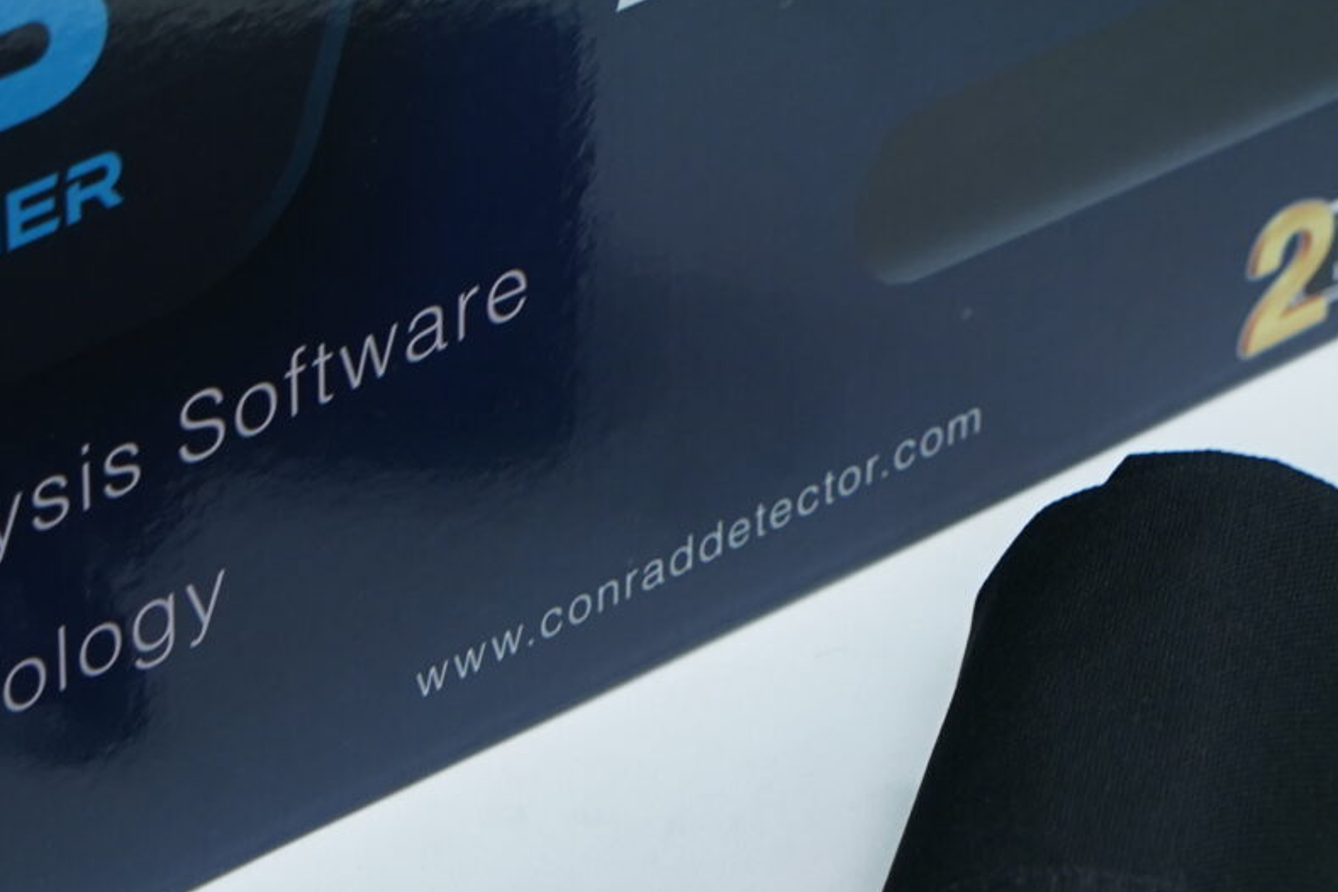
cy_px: 572
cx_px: 800
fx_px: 8436
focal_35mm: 227
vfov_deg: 6.1
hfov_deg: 9.1
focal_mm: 70
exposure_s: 1/160
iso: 800
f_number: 5.6
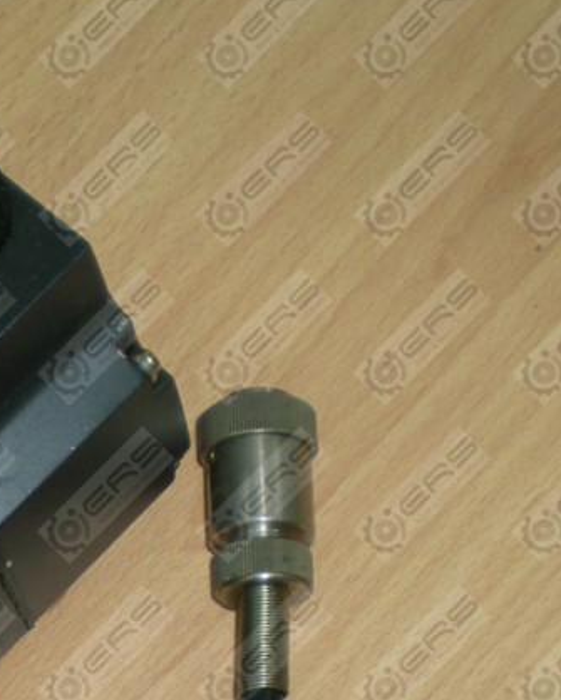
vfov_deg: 17.2
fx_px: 2260
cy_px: 723
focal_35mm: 109
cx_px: -41
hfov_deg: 13.9
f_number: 3.1
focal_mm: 6.3
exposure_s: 1/30
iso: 50
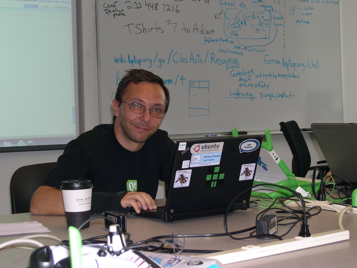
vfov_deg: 21.9
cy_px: 134
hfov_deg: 29.0
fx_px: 691
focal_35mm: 67
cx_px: 178
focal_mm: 14.2
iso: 125
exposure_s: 1/60
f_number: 3.7
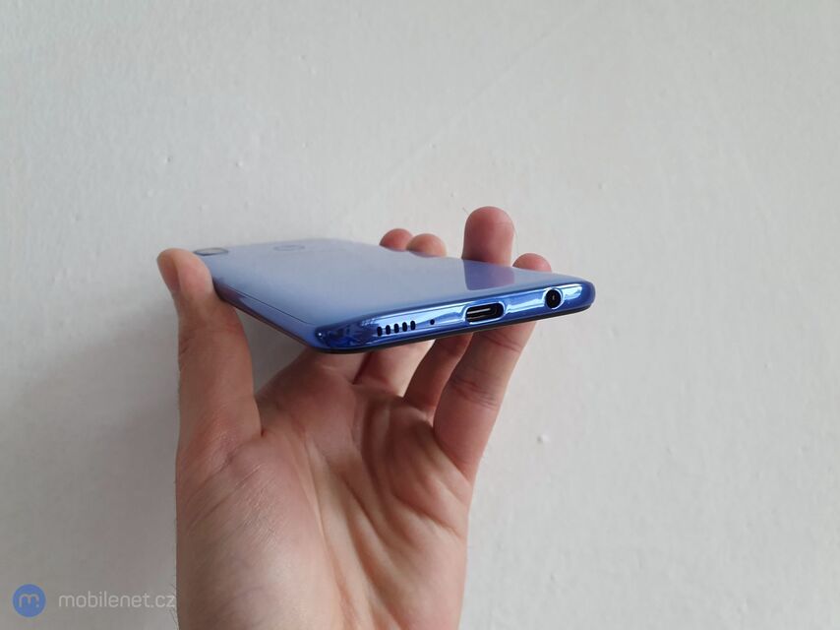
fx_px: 631
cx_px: 420
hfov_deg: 67.3
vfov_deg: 53.0
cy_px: 315
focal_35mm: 26
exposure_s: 1/60
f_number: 2.4
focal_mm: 4.32
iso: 160
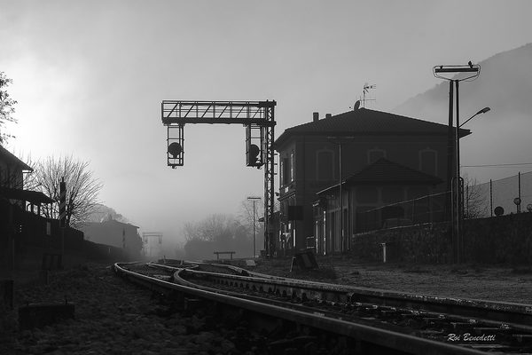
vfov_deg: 17.5
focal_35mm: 78
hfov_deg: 26.0
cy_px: 178
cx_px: 266
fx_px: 1153
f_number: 11
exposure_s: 1/500
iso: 100
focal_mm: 52
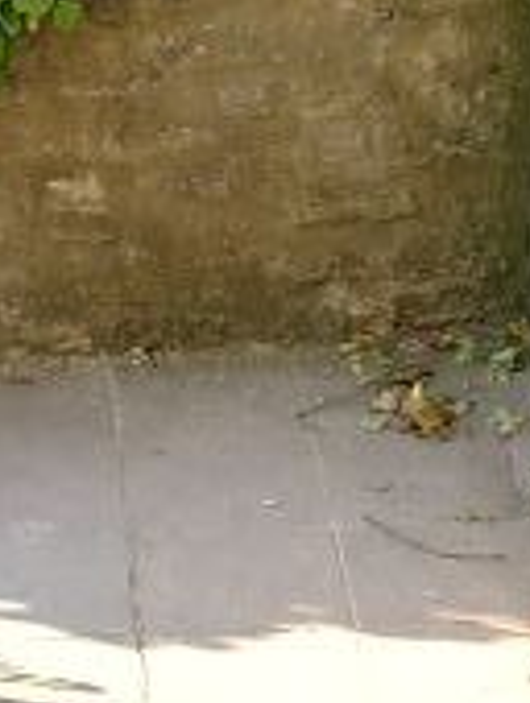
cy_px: -207
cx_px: 273
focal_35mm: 160
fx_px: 3258
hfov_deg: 9.3
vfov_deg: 12.0
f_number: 4
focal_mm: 7.13
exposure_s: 1/82.7
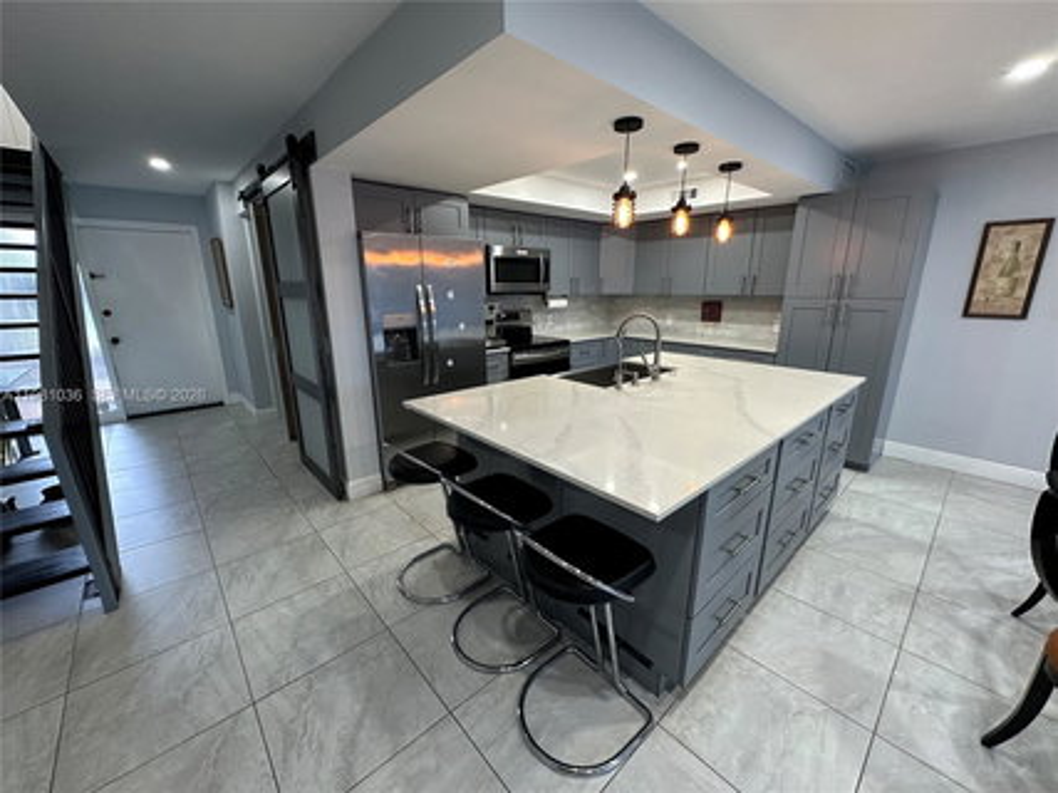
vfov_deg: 85.6
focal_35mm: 14
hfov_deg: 102.1
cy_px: 396
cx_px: 529
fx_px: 428
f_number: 2.2
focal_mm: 2.22
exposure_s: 1/60
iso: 160
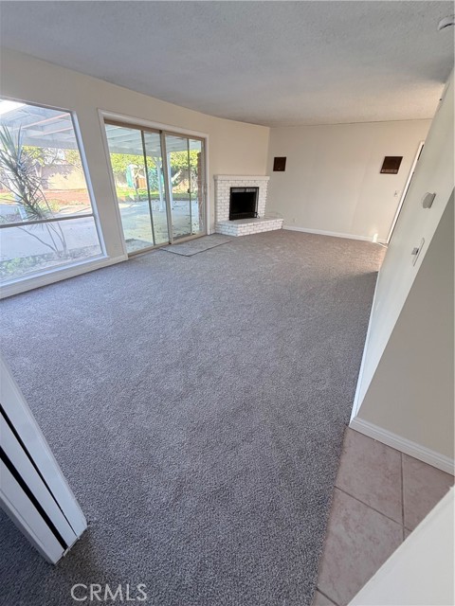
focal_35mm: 14
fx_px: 245
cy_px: 303
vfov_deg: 102.1
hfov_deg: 85.7
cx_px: 228
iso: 125
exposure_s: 1/99
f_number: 2.2
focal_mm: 2.22
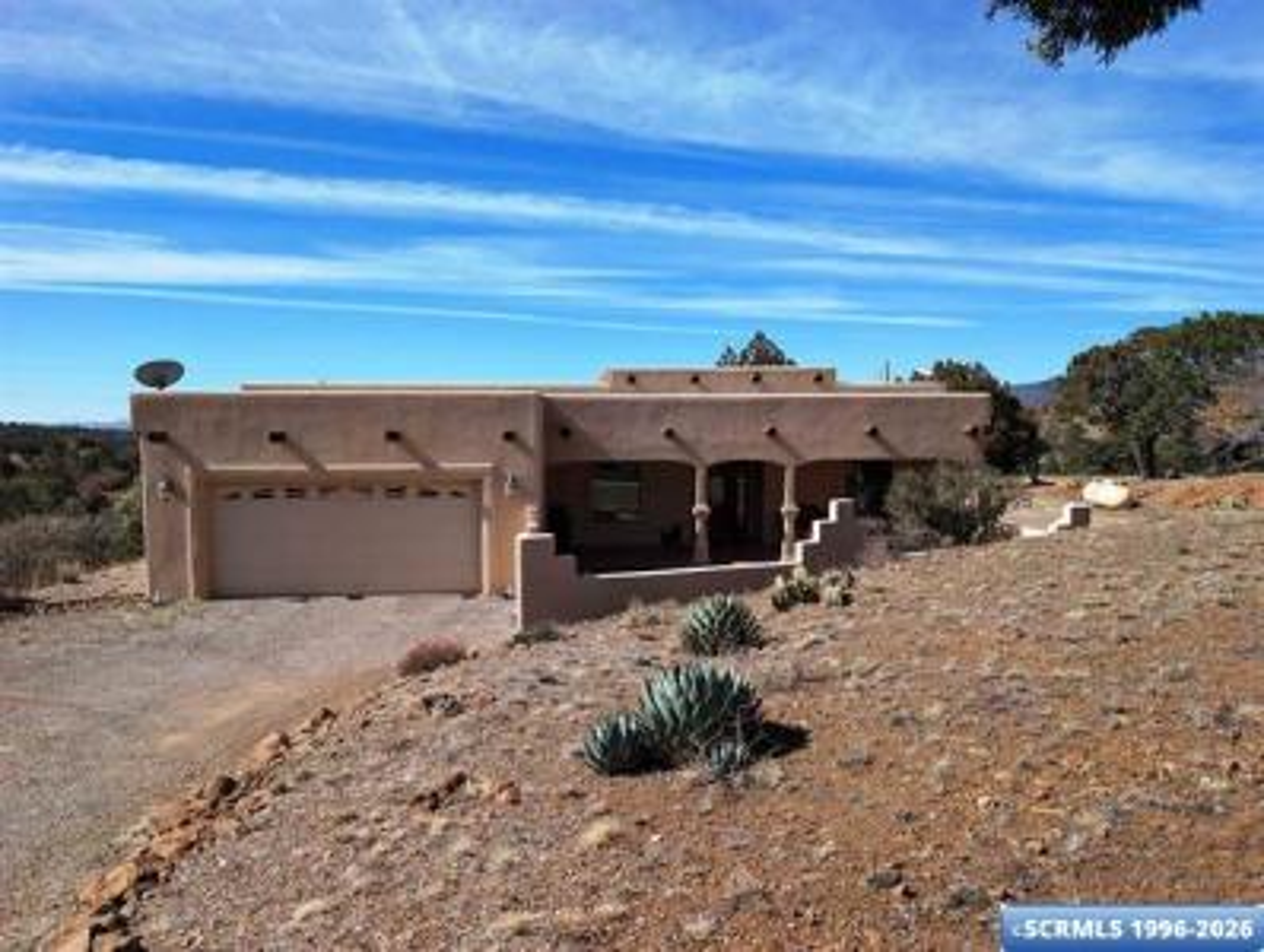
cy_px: 476
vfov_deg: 57.0
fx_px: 878
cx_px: 632
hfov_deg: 71.5
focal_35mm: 24
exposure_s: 1/1045
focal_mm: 6.9
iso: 20
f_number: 1.68
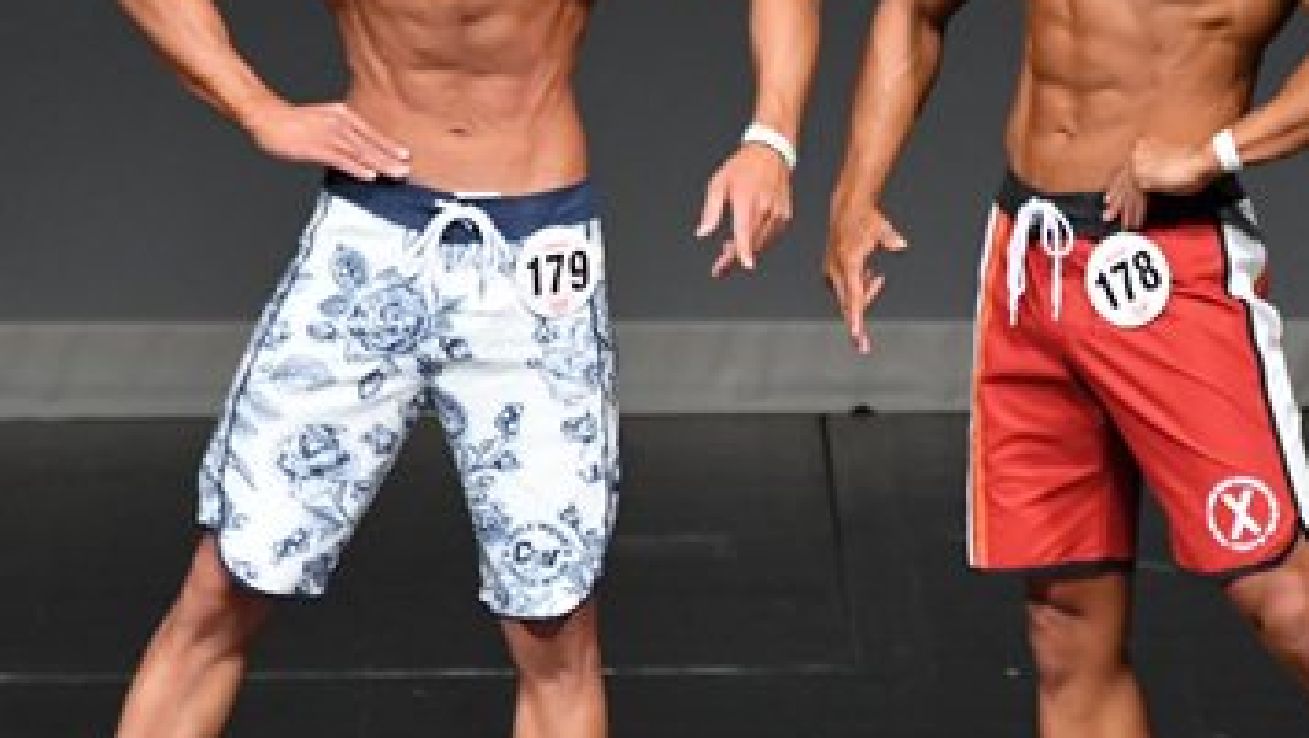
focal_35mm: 788
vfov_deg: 1.5
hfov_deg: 2.7
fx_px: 27361
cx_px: 1193
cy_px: 258
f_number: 5.6
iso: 4000
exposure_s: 1/400
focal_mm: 230
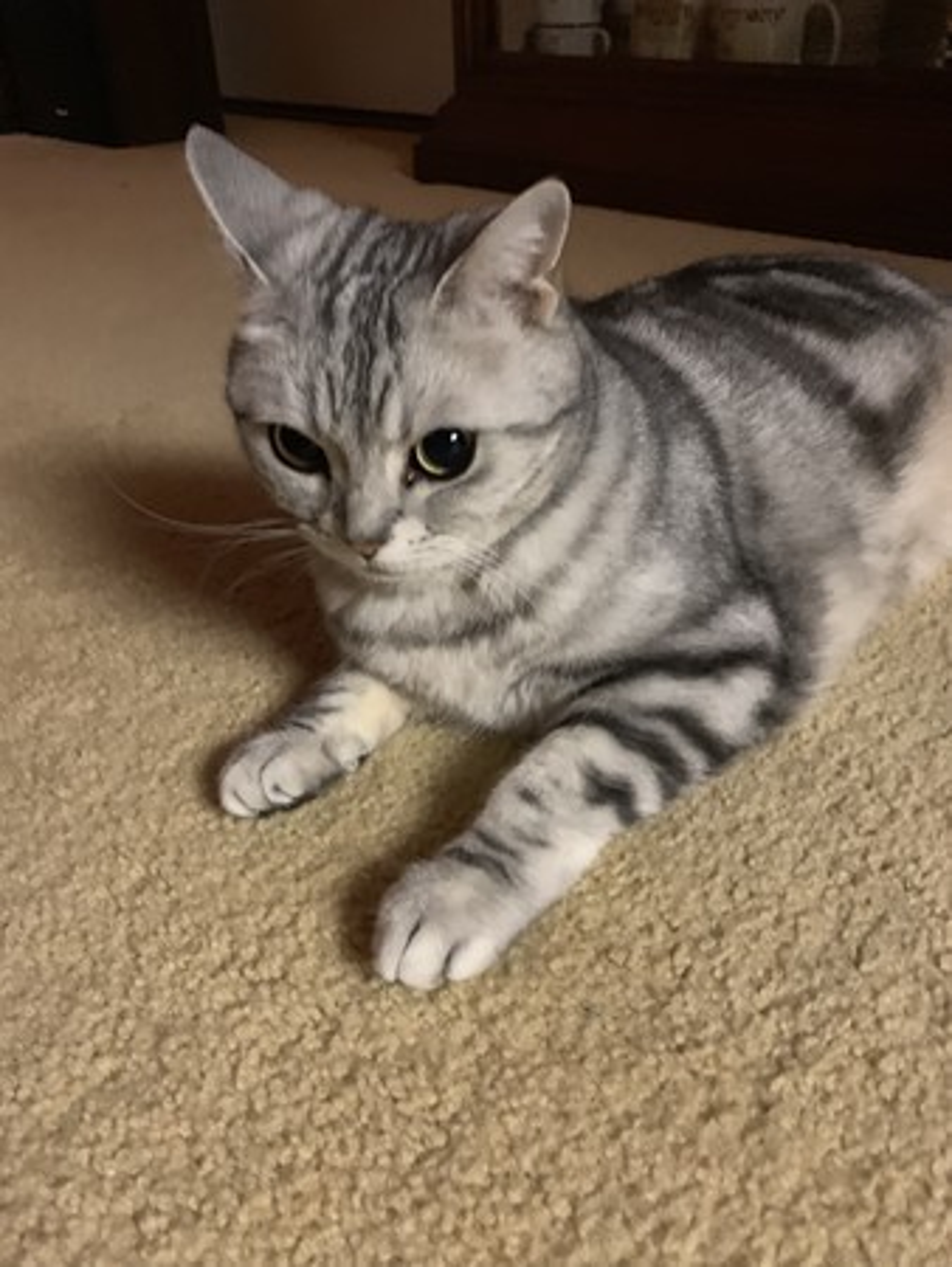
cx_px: 476
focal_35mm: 26
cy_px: 634
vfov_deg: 67.3
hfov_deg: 53.1
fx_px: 952
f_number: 1.8
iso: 640
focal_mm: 4.25
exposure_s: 1/24
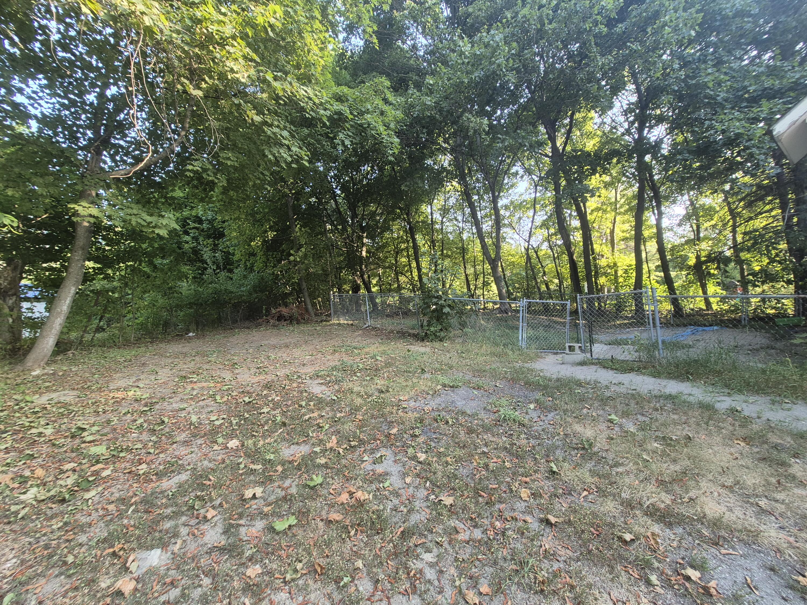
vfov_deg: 89.9
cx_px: 404
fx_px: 303
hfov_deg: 106.2
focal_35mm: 13
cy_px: 302
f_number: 2.2
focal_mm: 1.74
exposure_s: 1/60
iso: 50
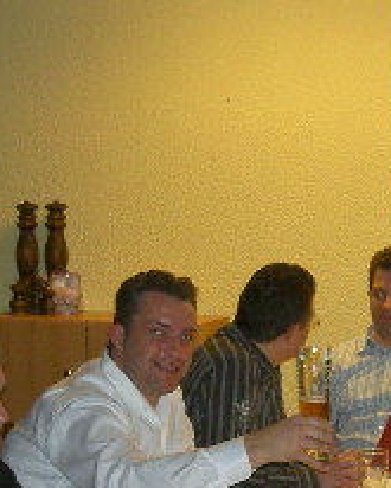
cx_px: 258
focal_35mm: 118
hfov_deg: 13.1
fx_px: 1706
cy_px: 417
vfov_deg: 16.1
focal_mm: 8
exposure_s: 1/59.5
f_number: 2.8
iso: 100
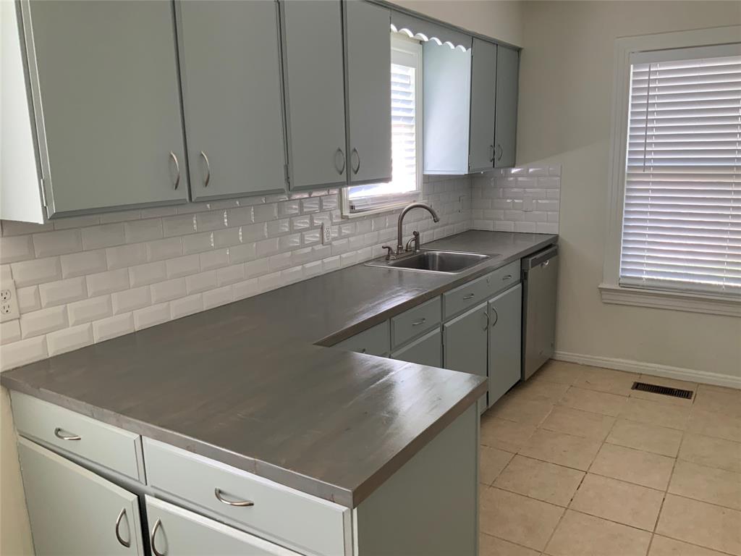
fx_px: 621
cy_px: 278
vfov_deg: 48.2
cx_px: 370
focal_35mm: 29
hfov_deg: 61.7
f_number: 1.8
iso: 80
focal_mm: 3
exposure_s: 1/60
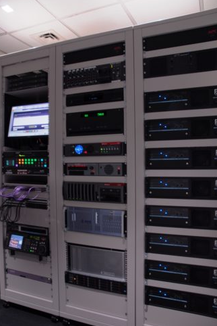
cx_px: 109
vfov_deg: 65.4
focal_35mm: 28
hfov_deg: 46.5
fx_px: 253
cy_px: 162
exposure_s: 1/4
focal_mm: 18
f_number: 5
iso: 100
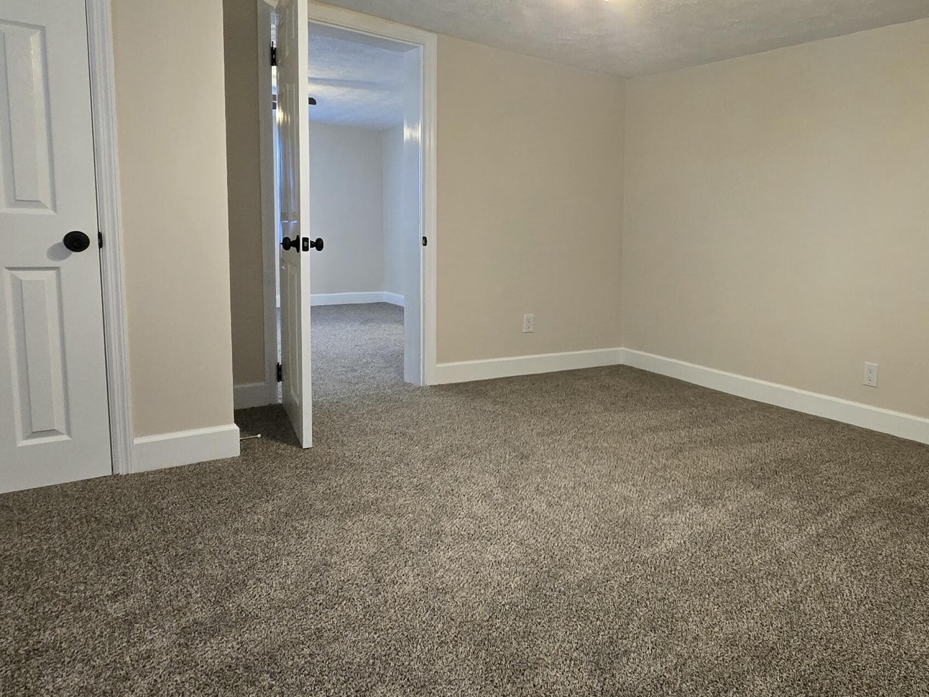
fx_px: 617
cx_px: 611
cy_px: 312
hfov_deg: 72.0
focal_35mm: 23
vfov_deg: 58.7
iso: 500
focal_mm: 2.2
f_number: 2.2
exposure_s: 1/60
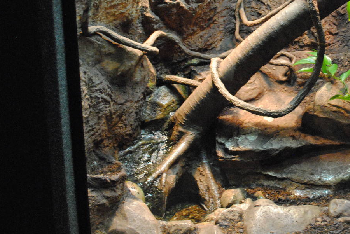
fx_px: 623
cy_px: 61
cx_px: 272
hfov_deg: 30.7
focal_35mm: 64
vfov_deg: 21.1
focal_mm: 24
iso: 1600
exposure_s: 1/25
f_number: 4
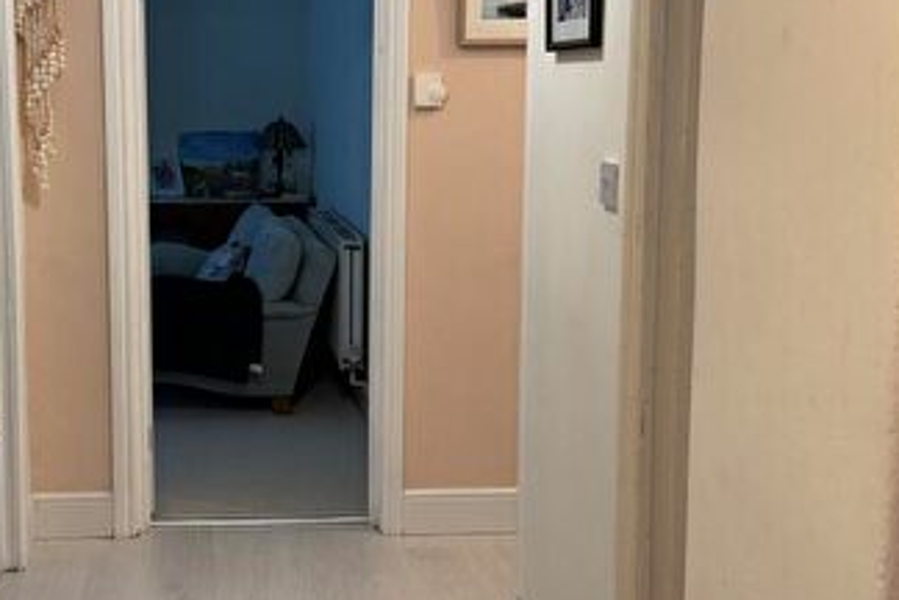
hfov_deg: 36.3
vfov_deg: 25.0
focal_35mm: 54
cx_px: 266
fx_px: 1348
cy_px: 251
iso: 200
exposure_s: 1/50
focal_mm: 6.76
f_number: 1.78
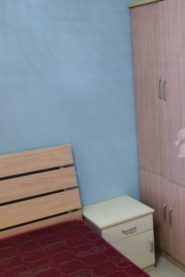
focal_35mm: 38
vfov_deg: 50.7
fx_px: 293
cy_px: 140
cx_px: 228
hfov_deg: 29.5
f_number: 2.2
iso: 640
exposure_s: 1/25
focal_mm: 3.12
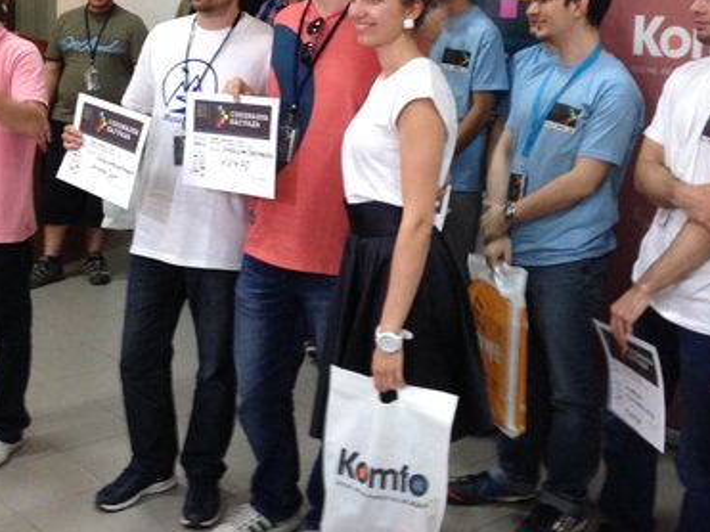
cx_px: 325
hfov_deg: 33.8
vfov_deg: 25.3
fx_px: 1169
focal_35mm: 57
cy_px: 119
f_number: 2.4
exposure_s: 1/20
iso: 200
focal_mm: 4.12
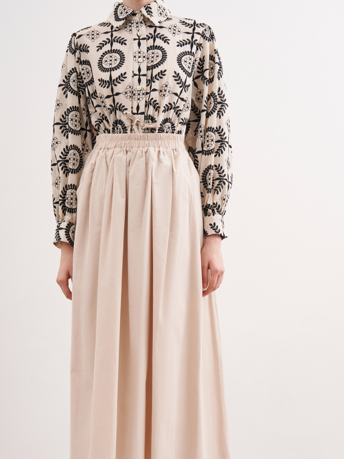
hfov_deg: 18.0
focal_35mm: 82
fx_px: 1087
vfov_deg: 23.7
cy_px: 304
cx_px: 145
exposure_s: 1/160
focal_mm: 64
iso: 400
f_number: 11
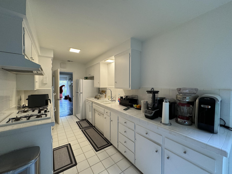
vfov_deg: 85.7
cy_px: 87
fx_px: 94
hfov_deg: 102.1
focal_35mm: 14
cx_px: 116
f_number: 2.2
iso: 125
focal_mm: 2.22
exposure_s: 1/120
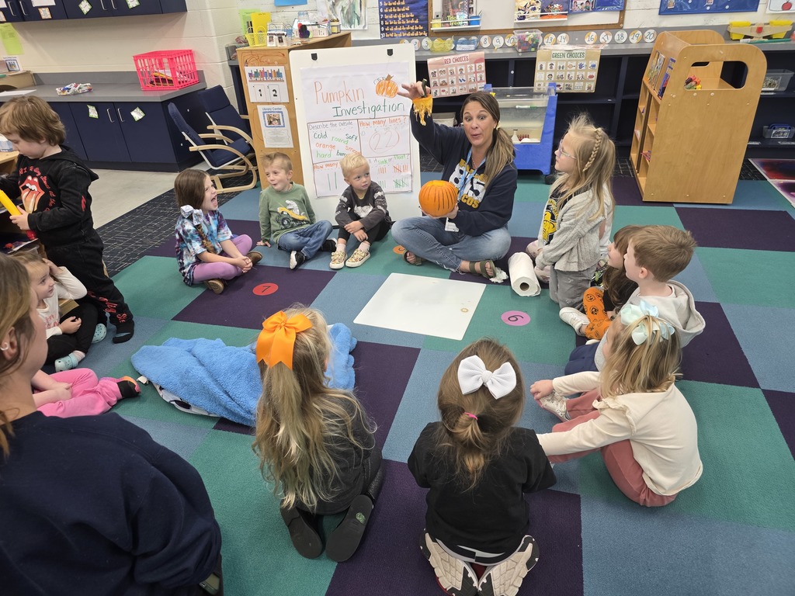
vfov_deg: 58.9
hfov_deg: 73.9
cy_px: 298
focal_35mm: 23
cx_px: 398
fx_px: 528
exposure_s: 1/50
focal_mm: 6.3
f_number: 1.7
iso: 125
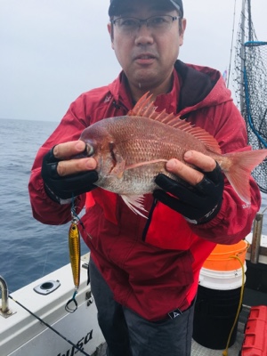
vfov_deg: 61.7
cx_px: 134
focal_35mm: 29
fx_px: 298
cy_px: 178
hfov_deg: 48.2
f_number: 2.2
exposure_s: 1/785
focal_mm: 4.15
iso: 25
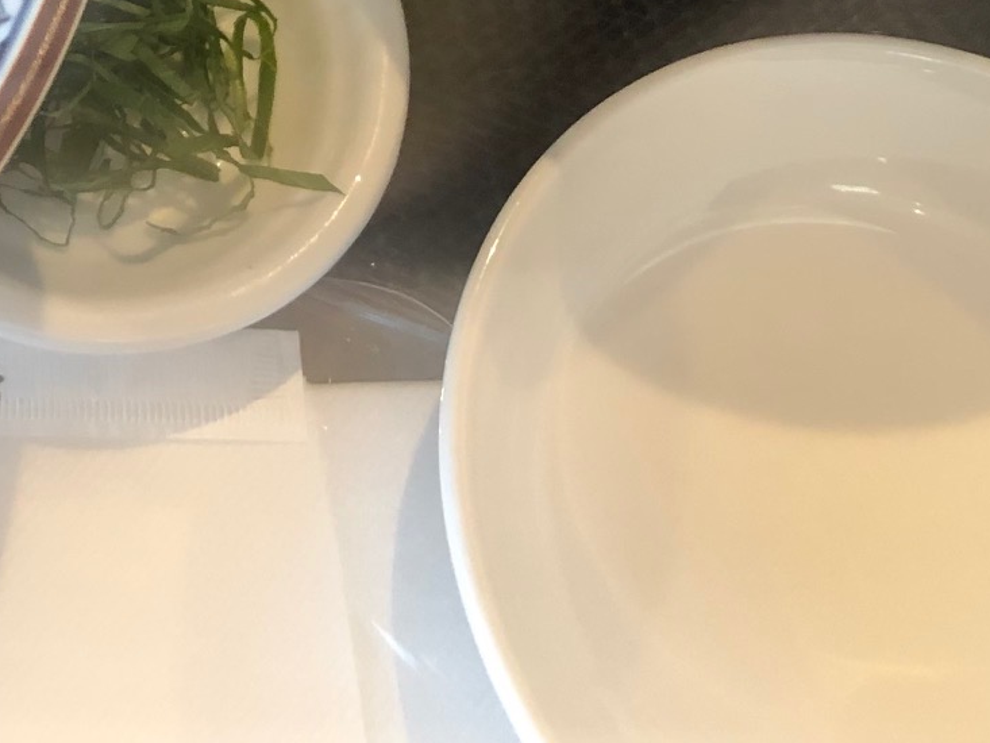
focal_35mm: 77
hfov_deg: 23.4
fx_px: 2203
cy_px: -246
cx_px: -159
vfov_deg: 17.8
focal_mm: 3.99
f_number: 1.8
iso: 64
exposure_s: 1/15
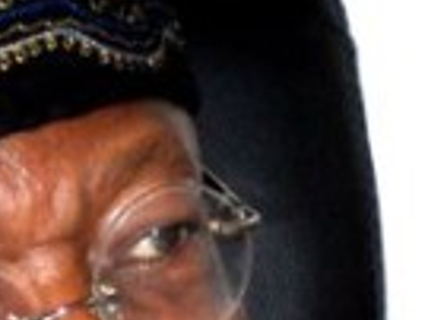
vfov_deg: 4.2
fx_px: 4361
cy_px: 505
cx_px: 70
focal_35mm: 353
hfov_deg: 5.6
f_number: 4.1
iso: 240
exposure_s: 1/45
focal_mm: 12
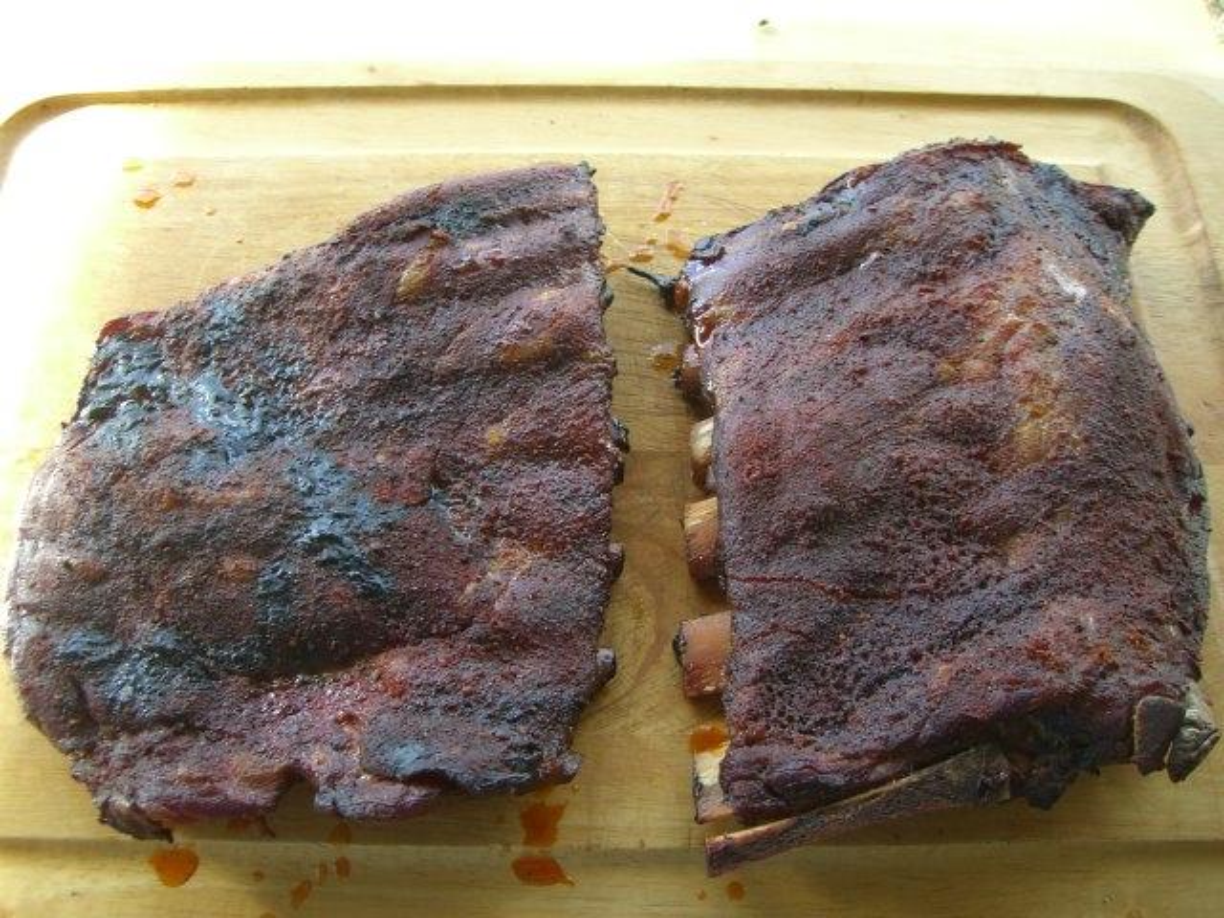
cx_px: 612
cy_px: 459
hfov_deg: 49.0
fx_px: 1344
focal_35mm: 38
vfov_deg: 37.7
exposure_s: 1/125
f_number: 2.7
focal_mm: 6.2
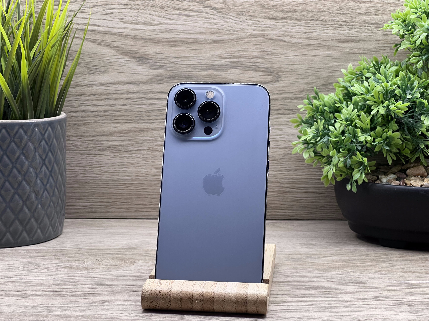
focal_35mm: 77
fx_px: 954
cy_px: 160
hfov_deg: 25.3
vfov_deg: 19.1
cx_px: 214
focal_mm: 9
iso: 80
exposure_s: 1/100
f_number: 2.8
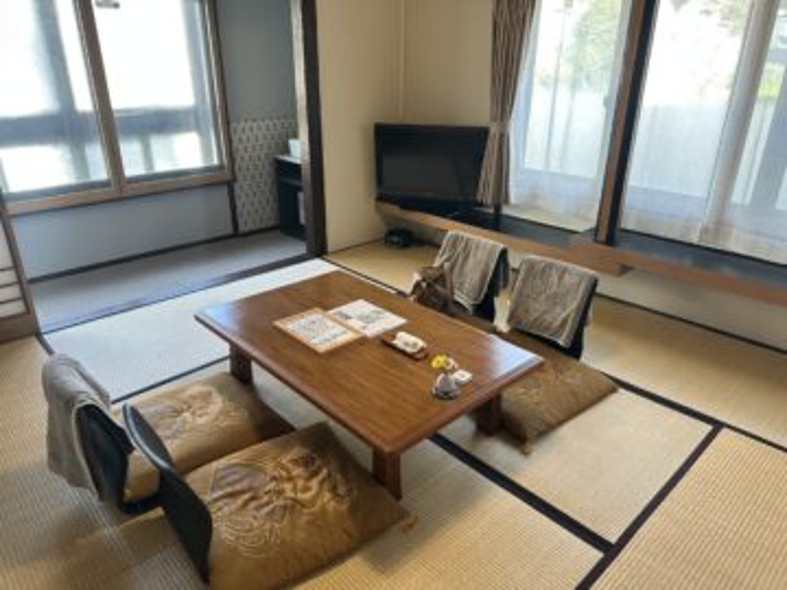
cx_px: 394
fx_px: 546
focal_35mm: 24
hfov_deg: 71.6
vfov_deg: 56.8
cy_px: 295
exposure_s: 1/89
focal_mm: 6.86
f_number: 1.78
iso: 250
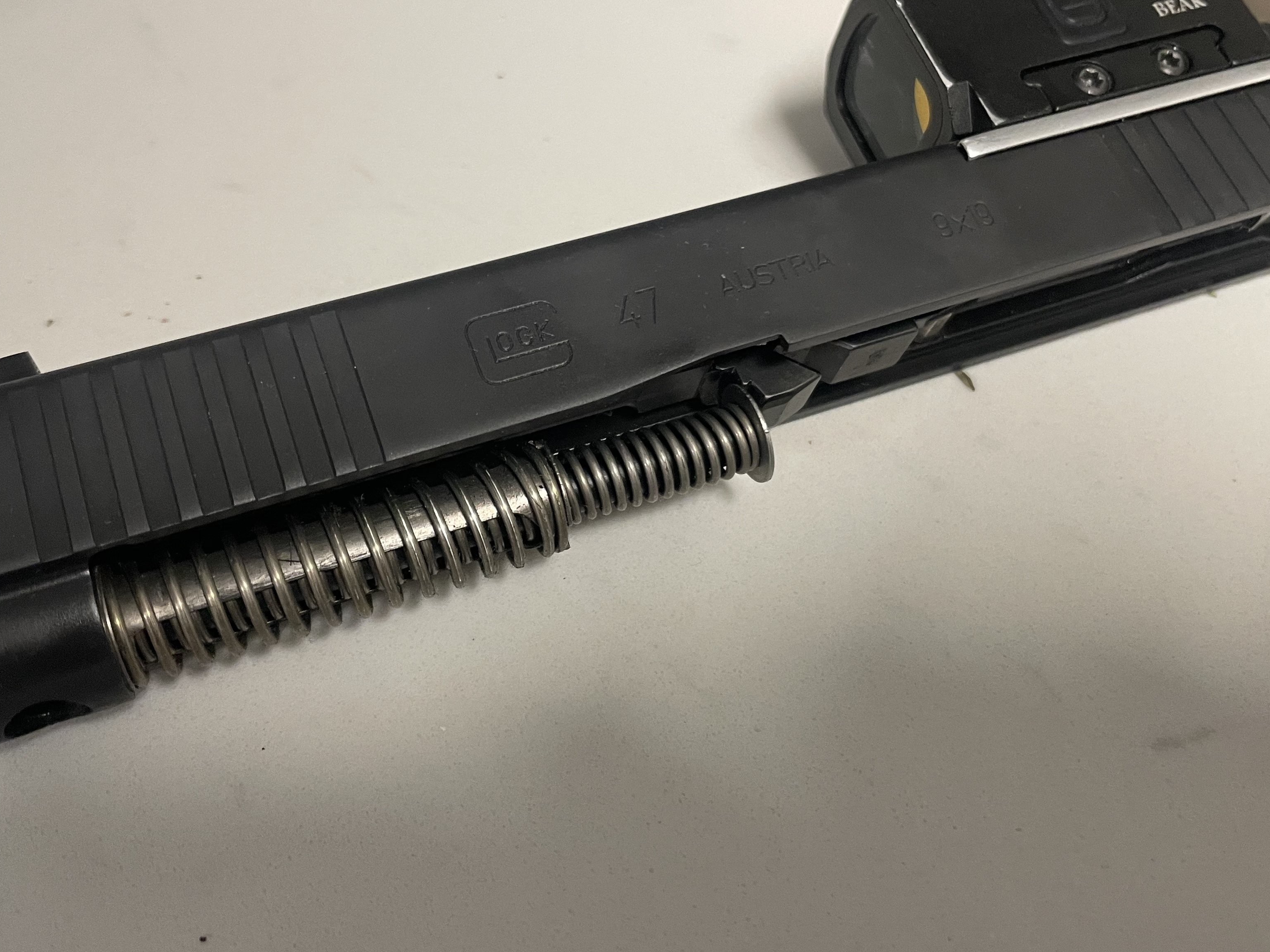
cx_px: 607
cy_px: 399
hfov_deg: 53.9
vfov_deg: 41.7
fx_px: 1247
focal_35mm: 34
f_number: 1.6
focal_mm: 4.2
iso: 200
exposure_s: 1/60
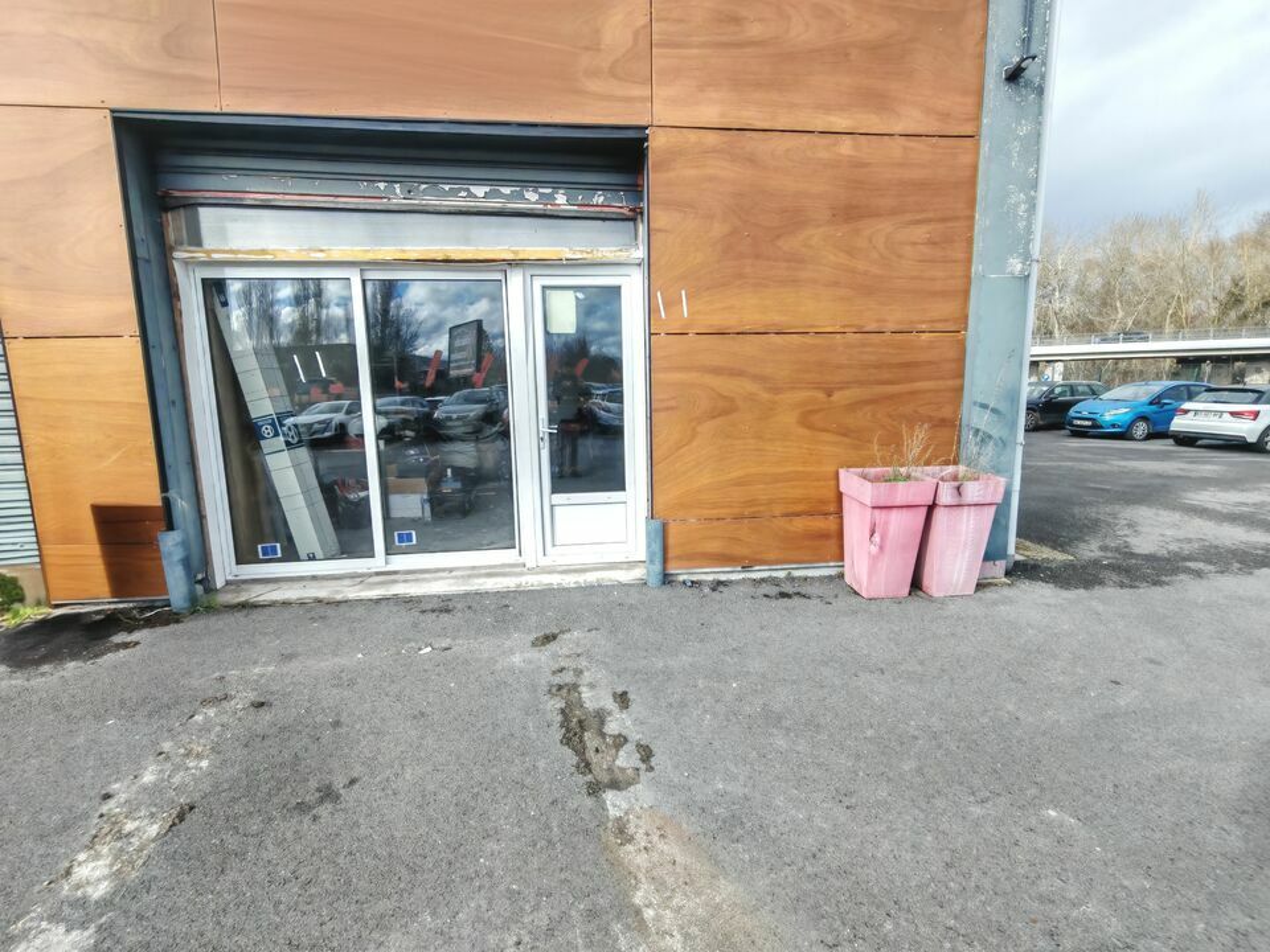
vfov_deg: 78.1
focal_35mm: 16
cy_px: 476
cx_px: 635
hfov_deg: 94.5
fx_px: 587
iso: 50
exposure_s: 1/740
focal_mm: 1.96
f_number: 2.2
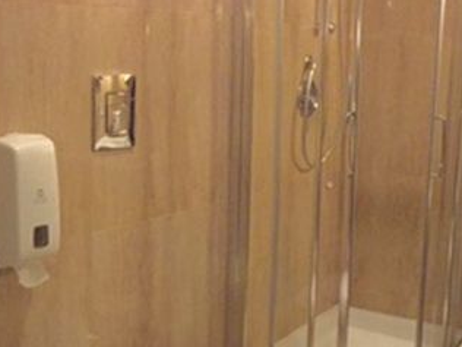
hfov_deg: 33.6
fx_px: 734
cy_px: 255
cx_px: 72
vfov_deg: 26.3
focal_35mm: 55
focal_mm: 4.15
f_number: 2.2
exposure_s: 1/120
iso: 1000
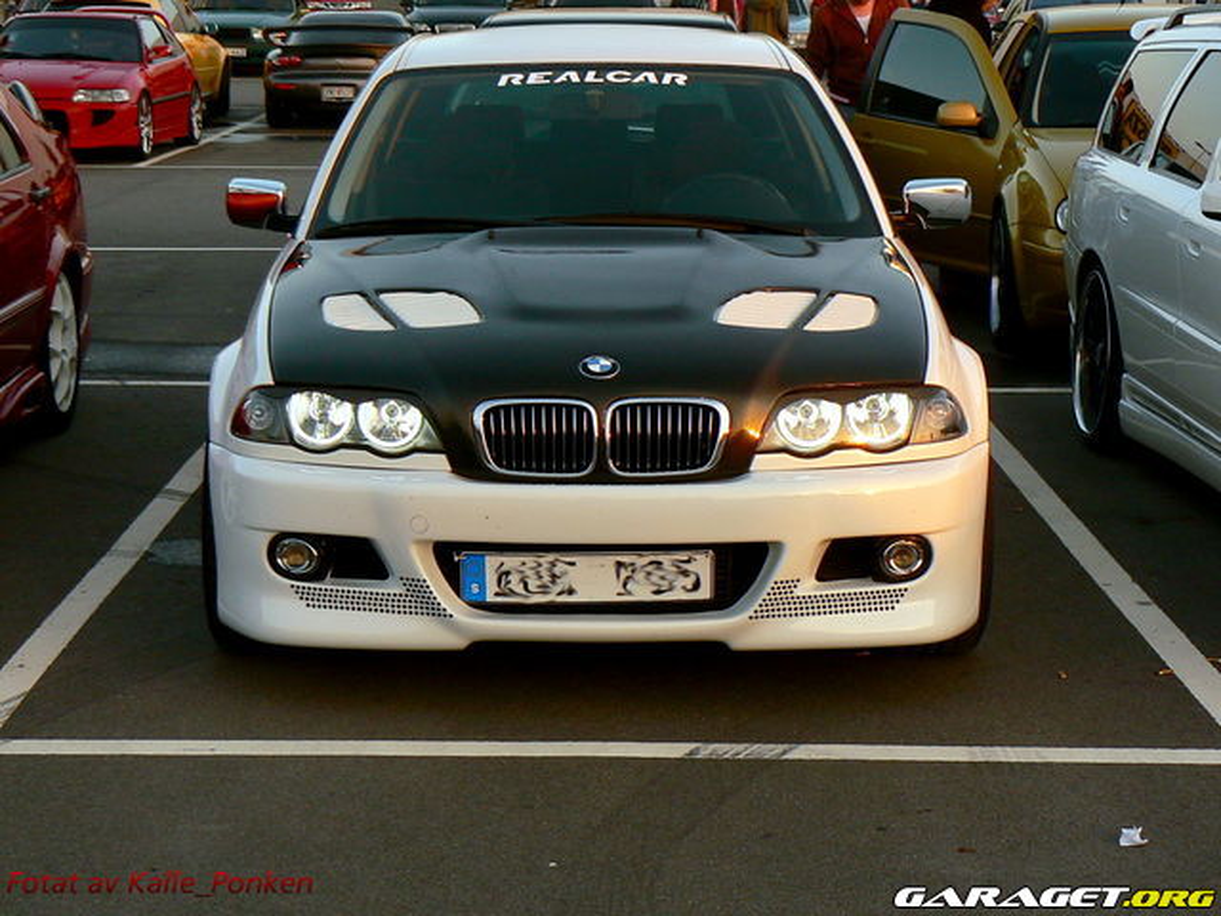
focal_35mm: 76
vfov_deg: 19.4
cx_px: 610
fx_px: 2681
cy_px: 458
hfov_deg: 25.7
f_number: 4
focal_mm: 10.5
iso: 80
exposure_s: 1/160
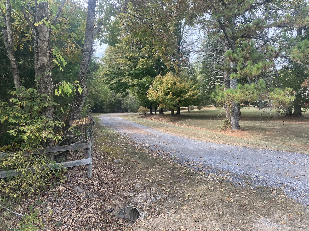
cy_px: 116
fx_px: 250
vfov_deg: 49.7
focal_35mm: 28
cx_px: 154
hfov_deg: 63.4
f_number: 1.8
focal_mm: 3.99
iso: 32
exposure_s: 1/289
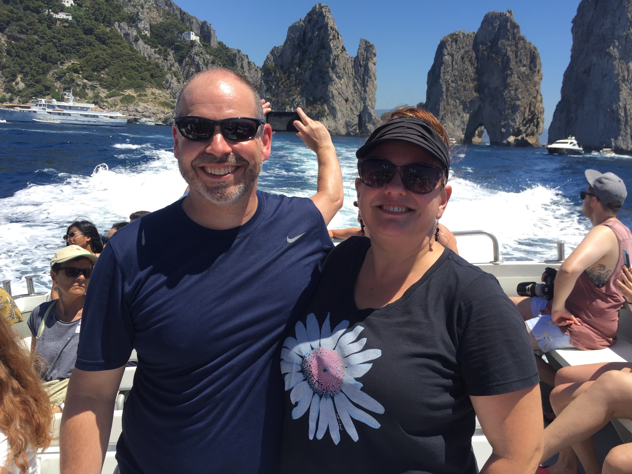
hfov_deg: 61.7
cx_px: 316
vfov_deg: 48.2
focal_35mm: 29
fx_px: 529
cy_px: 237
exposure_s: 1/1647
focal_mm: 4.15
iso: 32
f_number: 2.2
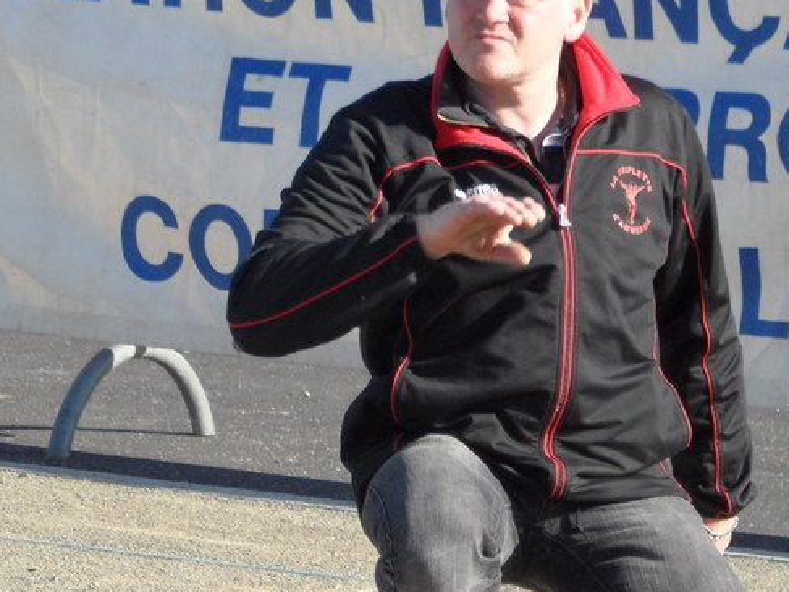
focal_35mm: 295
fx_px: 6724
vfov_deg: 5.0
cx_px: 440
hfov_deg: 6.7
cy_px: 312
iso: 80
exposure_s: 1/250
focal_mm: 24.6
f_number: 4.4
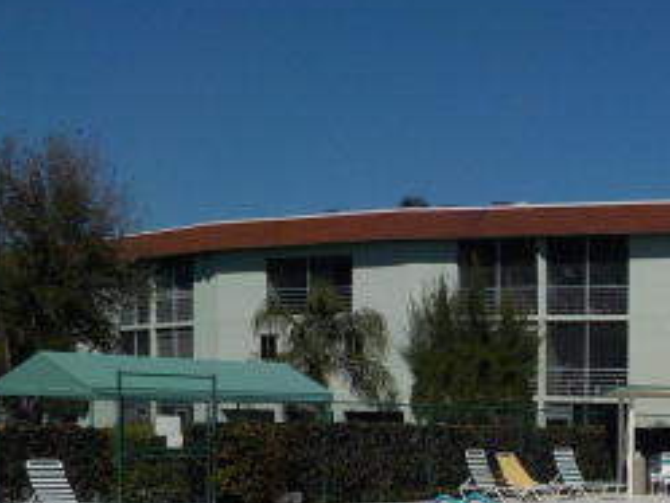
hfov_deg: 23.4
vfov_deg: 18.7
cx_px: 780
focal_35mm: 77
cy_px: 481
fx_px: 1491
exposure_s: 1/1250
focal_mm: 4.1
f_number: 6.6
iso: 125
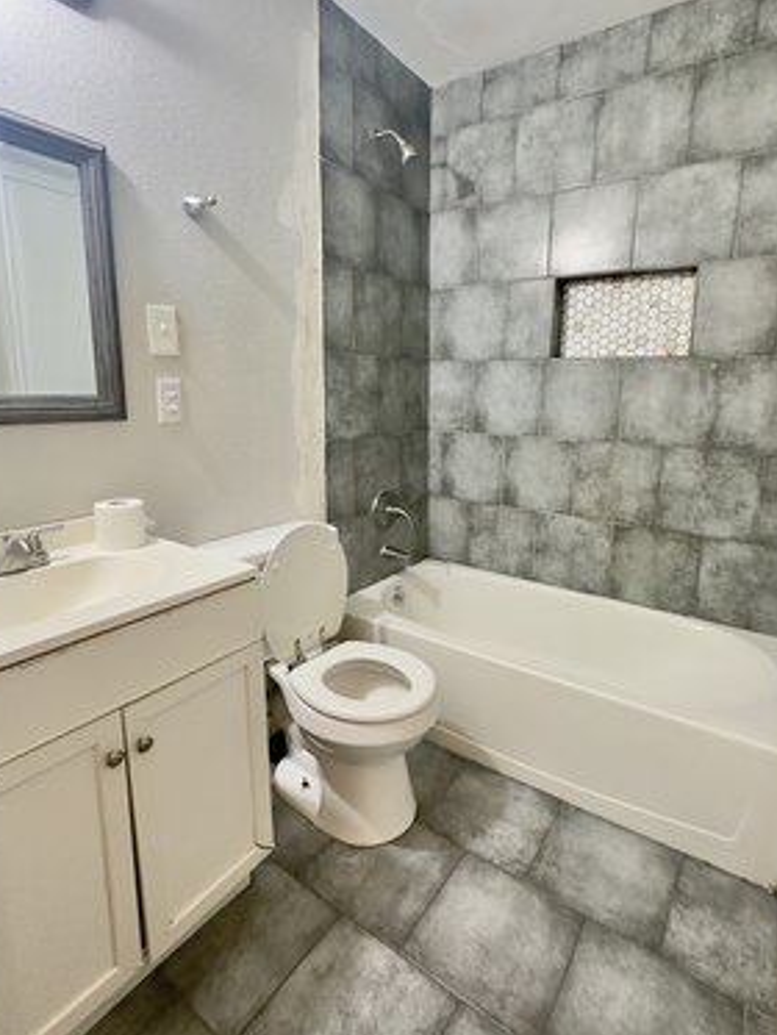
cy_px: 480
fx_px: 538
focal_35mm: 18
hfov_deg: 71.5
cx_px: 413
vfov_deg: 87.6
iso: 640
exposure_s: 1/60
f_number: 2.2
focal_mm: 2.22
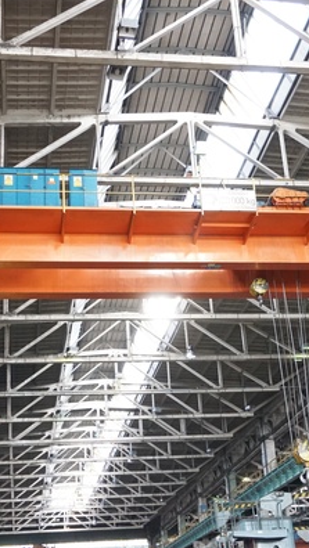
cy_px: 278
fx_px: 873
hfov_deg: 20.1
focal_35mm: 60
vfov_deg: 34.9
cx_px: 172
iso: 1600
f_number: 4
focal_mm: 21
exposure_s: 1/160
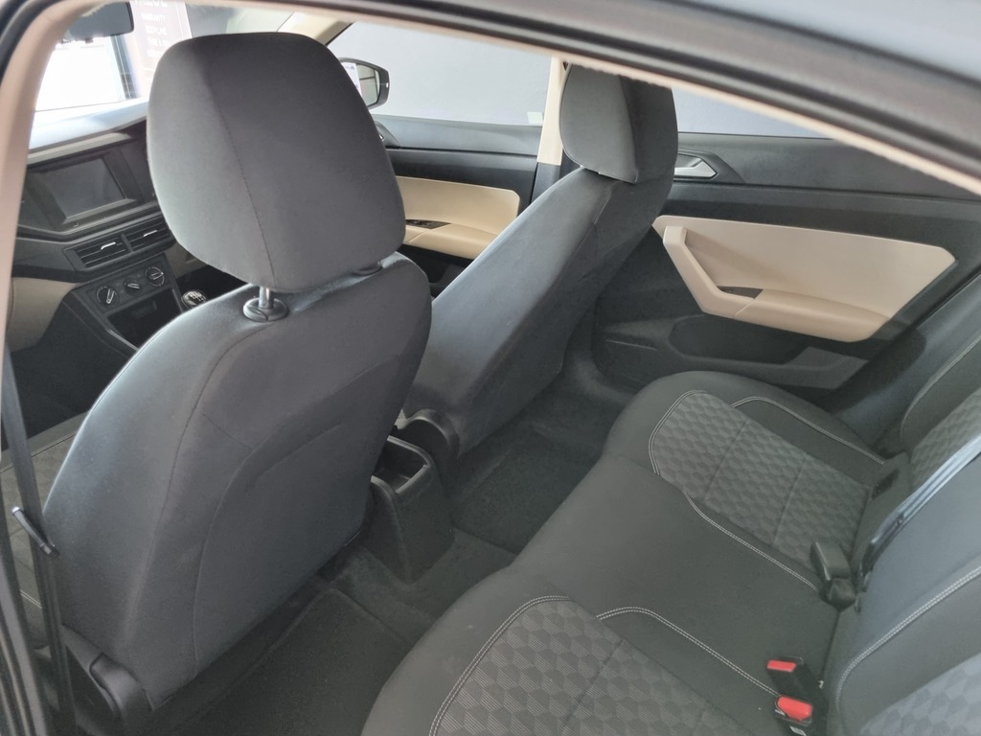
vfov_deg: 53.1
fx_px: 737
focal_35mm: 26
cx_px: 490
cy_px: 368
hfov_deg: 67.3
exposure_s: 1/50
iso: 500
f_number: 1.8
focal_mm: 5.4
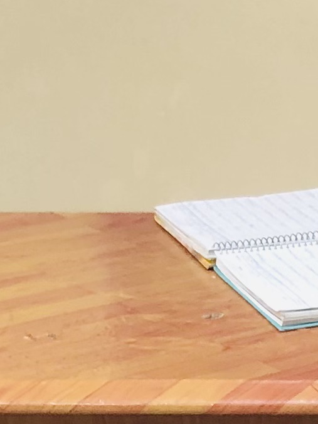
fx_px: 2046
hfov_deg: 8.5
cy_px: 559
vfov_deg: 11.5
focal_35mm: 167
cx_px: 587
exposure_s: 1/17
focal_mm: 3.99
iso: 40
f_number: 1.8
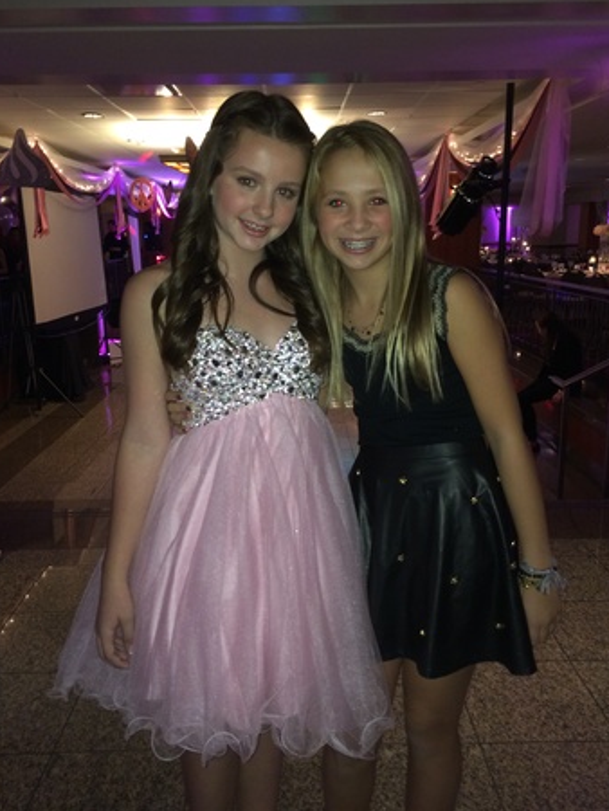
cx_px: 304
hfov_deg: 44.2
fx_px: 750
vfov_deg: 56.8
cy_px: 407
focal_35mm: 32
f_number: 2.2
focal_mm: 4.12
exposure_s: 1/16
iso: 160
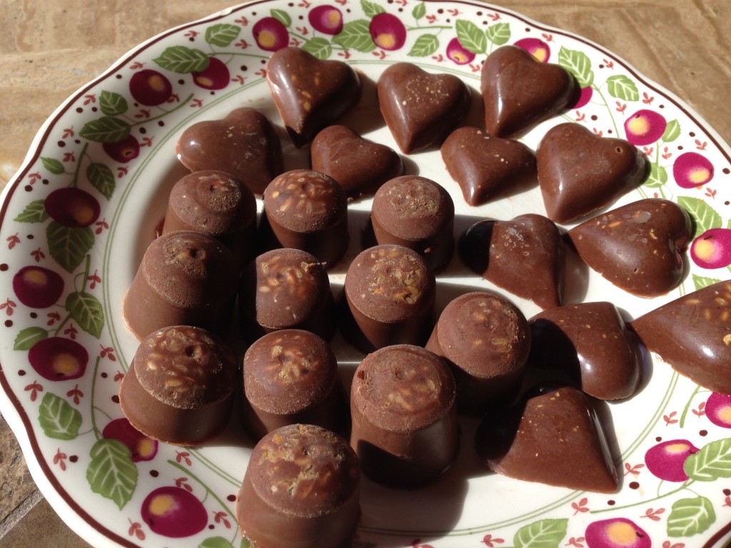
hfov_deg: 55.4
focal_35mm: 33
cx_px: 366
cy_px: 274
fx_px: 697
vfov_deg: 42.9
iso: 50
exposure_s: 1/589
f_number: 2.4
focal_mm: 4.12
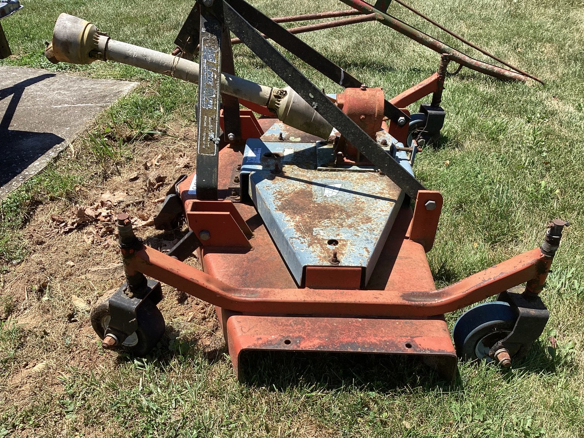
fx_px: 523
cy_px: 219
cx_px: 292
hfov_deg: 58.3
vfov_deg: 45.4
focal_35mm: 31
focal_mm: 3.3
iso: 25
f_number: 2.4
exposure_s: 1/754
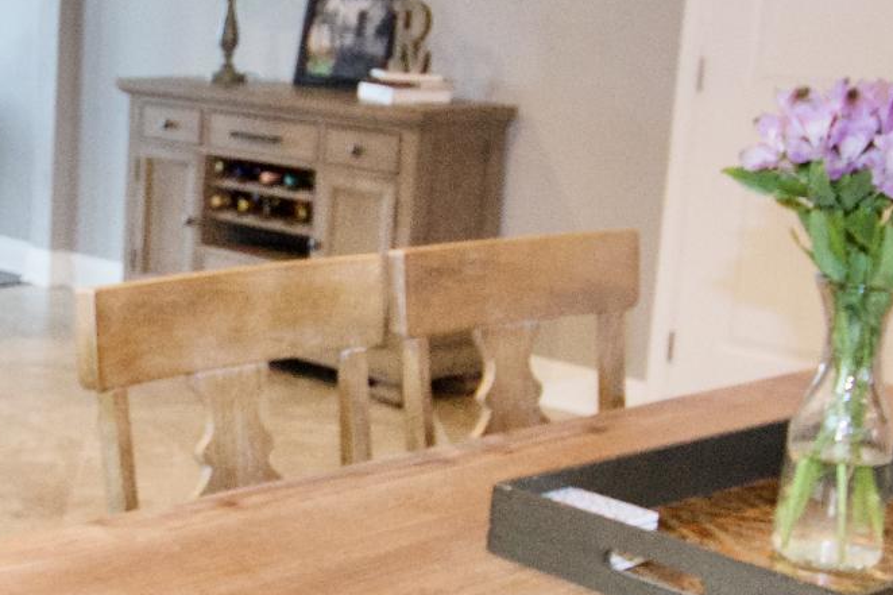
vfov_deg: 20.0
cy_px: 282
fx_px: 1686
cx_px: 16
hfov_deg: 28.0
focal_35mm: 68
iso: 2200
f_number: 3.5
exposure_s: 1/60
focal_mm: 10
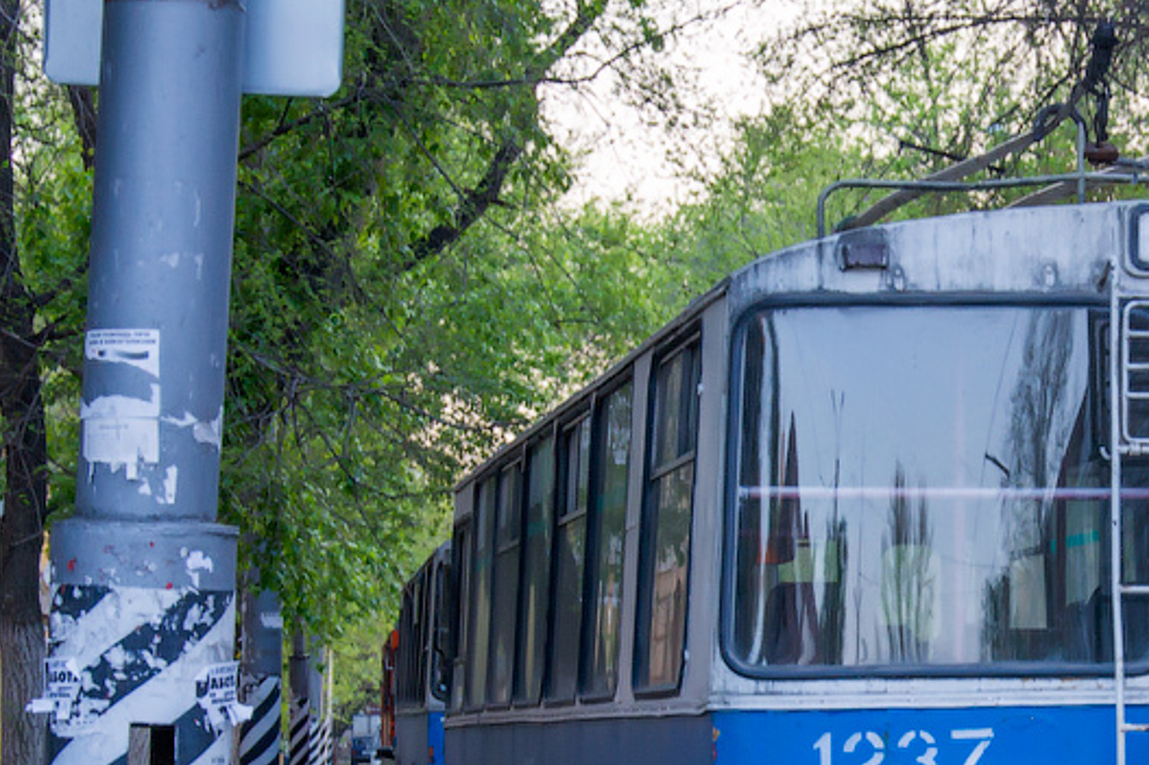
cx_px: 957
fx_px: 4467
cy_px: 606
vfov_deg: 9.8
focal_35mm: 140
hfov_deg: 14.6
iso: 400
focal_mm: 48
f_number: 6.3
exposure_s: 1/30
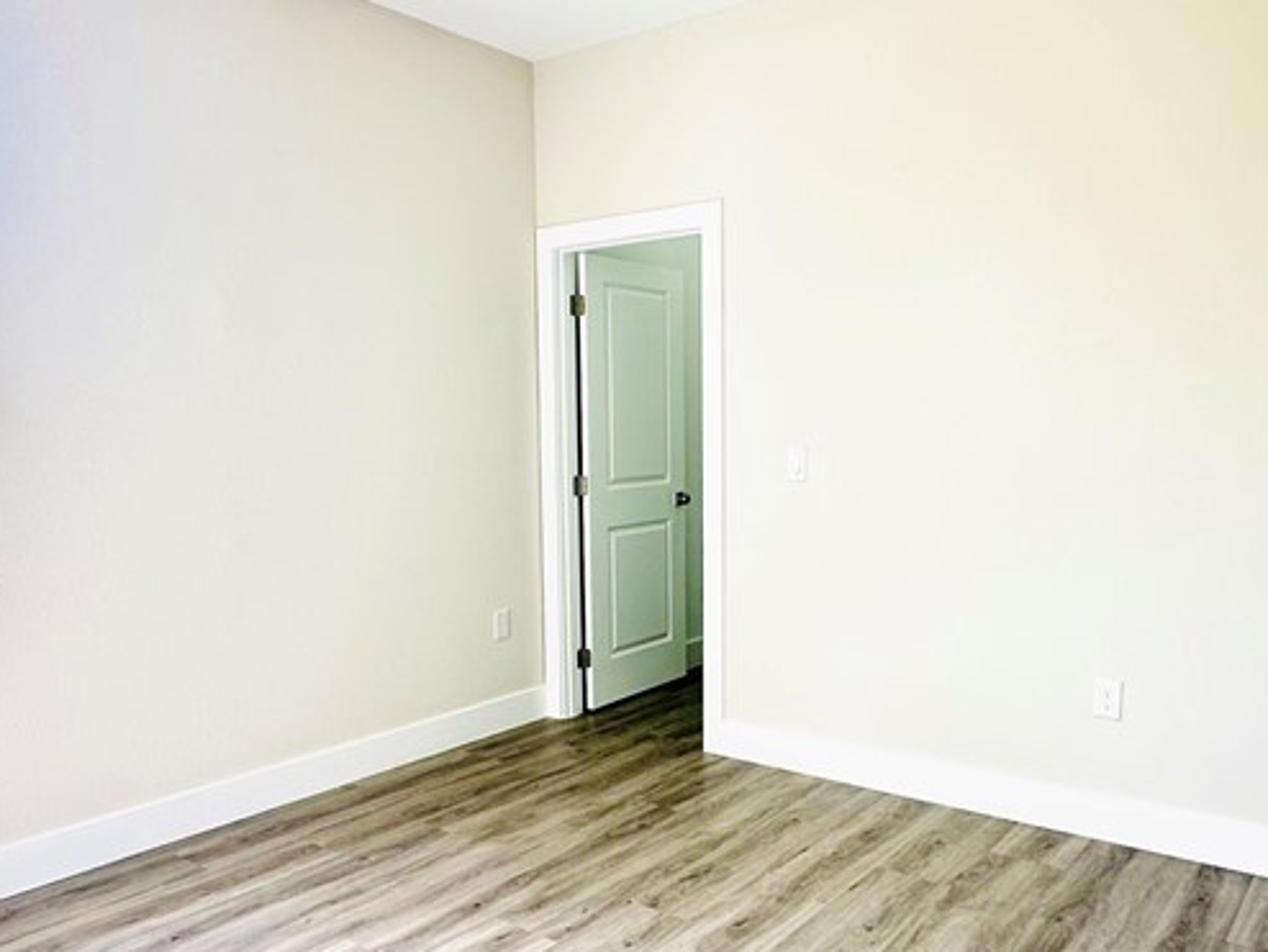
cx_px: 662
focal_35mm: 29
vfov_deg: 48.2
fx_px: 1063
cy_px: 534
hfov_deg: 61.6
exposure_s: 1/99
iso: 80
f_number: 2.2
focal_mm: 2.22
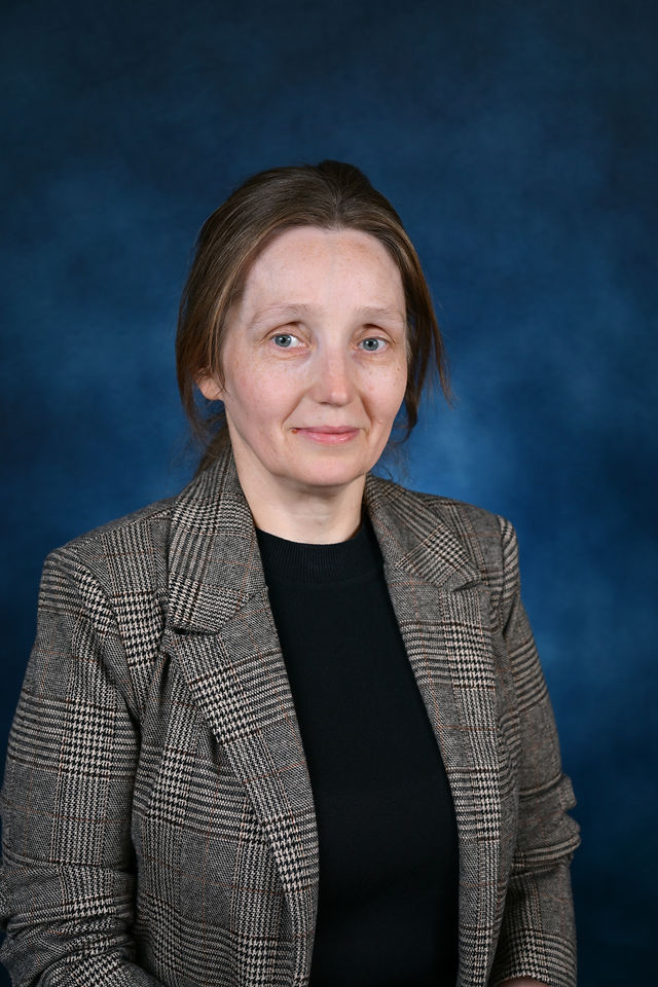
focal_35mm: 50
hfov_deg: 27.0
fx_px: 1371
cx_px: 329
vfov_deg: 39.6
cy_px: 494
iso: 200
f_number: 4.5
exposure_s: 1/200
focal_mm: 50
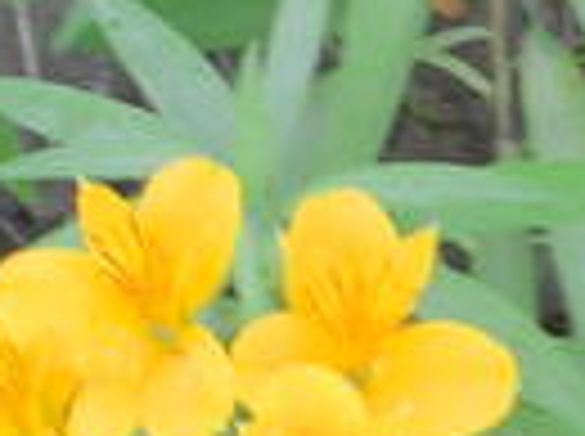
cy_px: 715
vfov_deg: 2.8
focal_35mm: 537
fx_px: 9058
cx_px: 90
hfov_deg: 3.7
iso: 100
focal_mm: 14.5
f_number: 4
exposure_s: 1/8
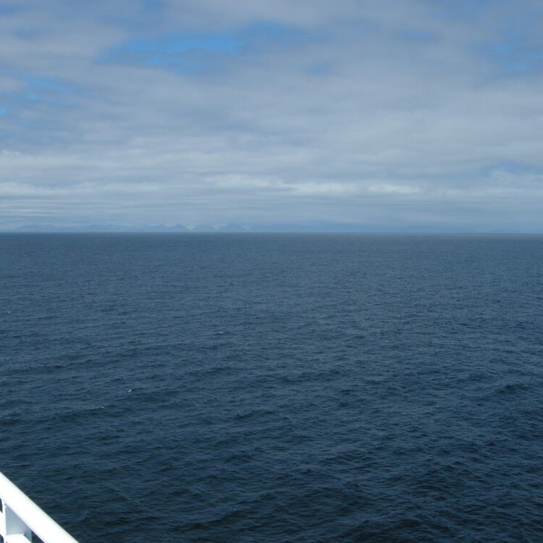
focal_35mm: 42
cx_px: 243
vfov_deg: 40.0
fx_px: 745
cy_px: 269
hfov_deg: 40.0
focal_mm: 7.5
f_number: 6.8
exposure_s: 1/425
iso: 100
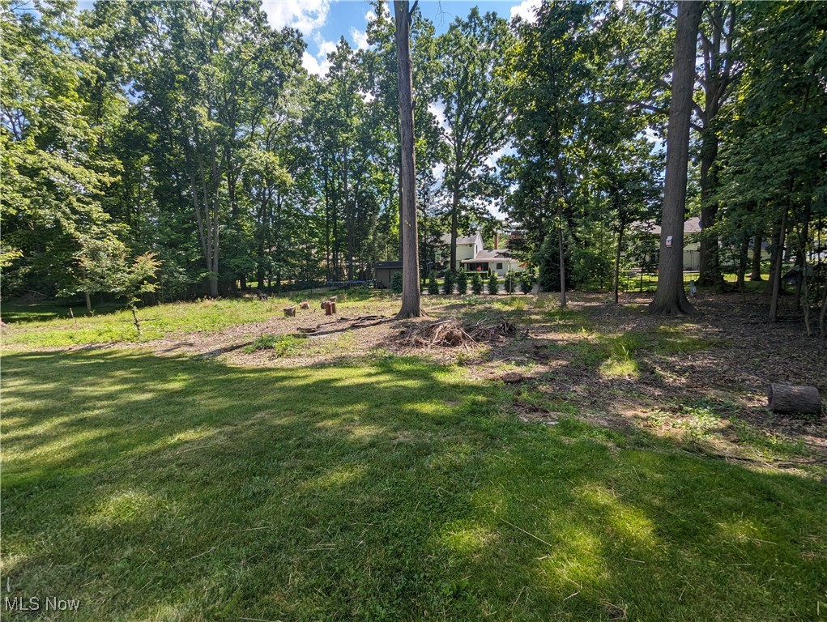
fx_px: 383
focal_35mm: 16
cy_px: 311
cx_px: 414
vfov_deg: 78.2
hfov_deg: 94.4
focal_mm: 2.35
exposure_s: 1/1136
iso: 45
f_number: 2.2
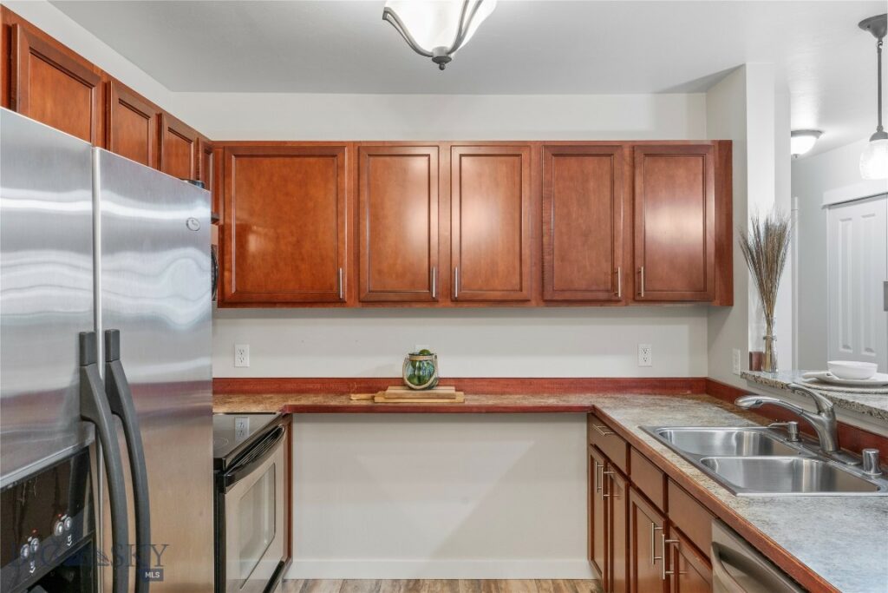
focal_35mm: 26
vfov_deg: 49.6
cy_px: 296
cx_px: 444
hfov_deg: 69.4
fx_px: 641
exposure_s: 1/8
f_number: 9
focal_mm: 26
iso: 250
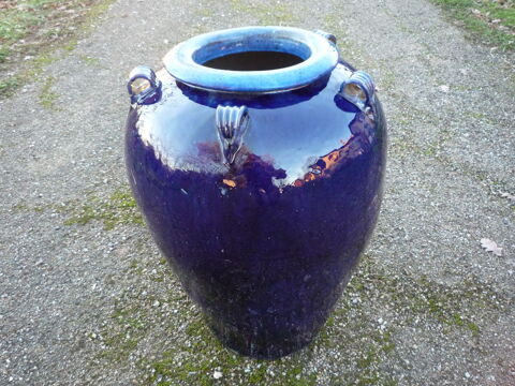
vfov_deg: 46.8
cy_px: 193
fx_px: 446
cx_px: 258
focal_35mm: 30
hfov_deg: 60.0
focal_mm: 5.2
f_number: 3.3
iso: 320
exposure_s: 1/30
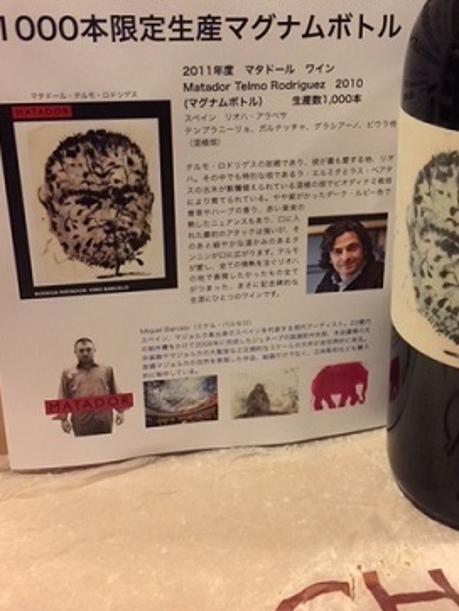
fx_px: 724
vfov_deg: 45.6
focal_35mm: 41
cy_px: 251
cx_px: 275
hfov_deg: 35.1
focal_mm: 4.15
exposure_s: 1/4
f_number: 2.2
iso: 125
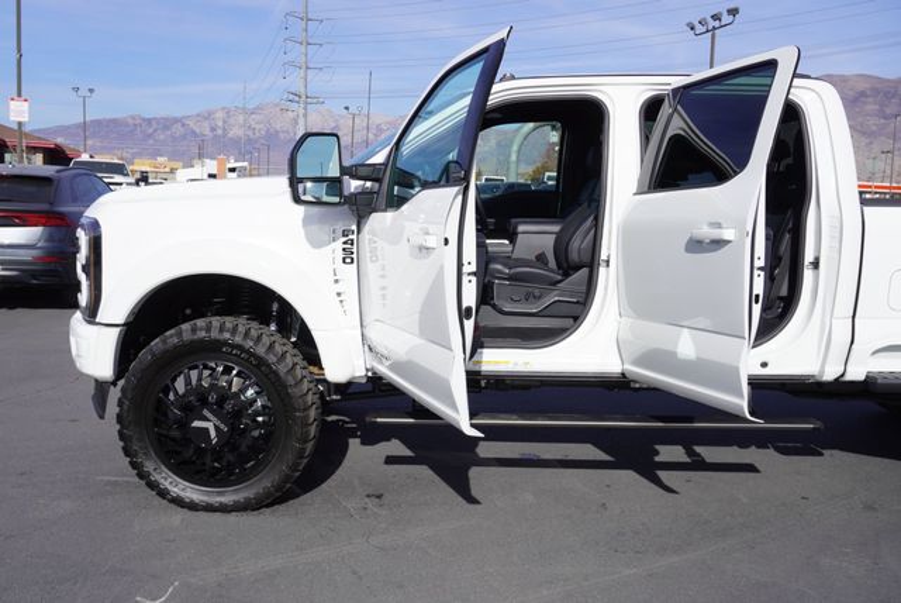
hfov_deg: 55.1
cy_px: 302
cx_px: 450
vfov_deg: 38.4
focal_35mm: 34
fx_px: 864
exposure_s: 1/320
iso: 100
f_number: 8
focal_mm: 23
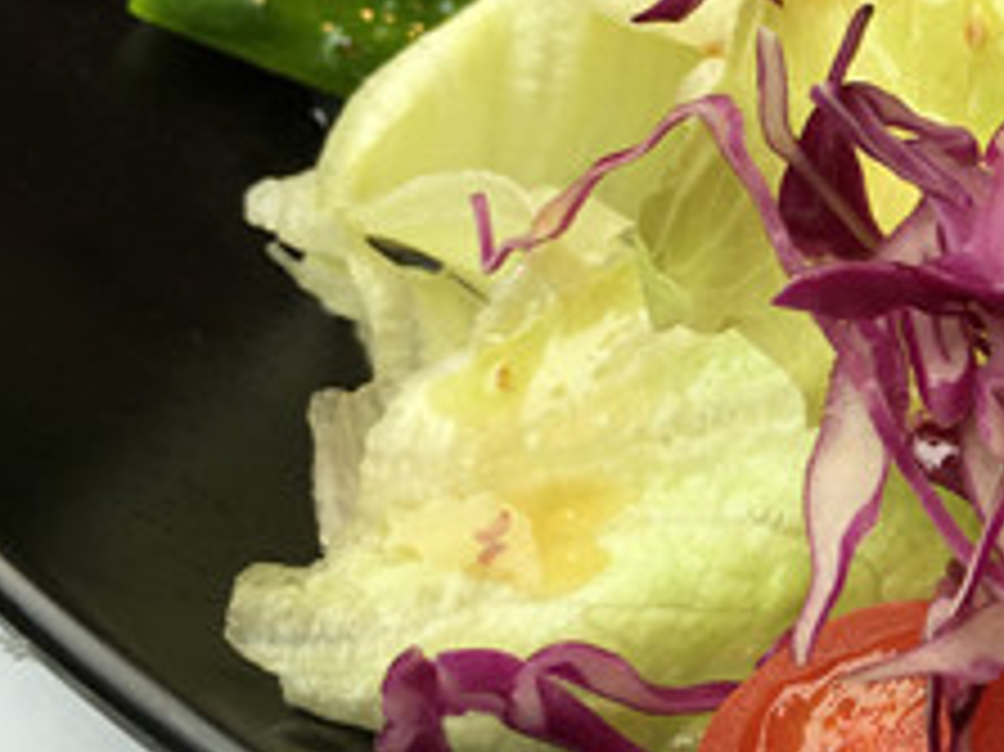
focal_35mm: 78
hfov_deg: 22.8
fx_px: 2261
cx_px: 1234
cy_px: 360
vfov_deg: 18.9
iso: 25
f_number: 2.2
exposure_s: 1/60
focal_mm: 4.15
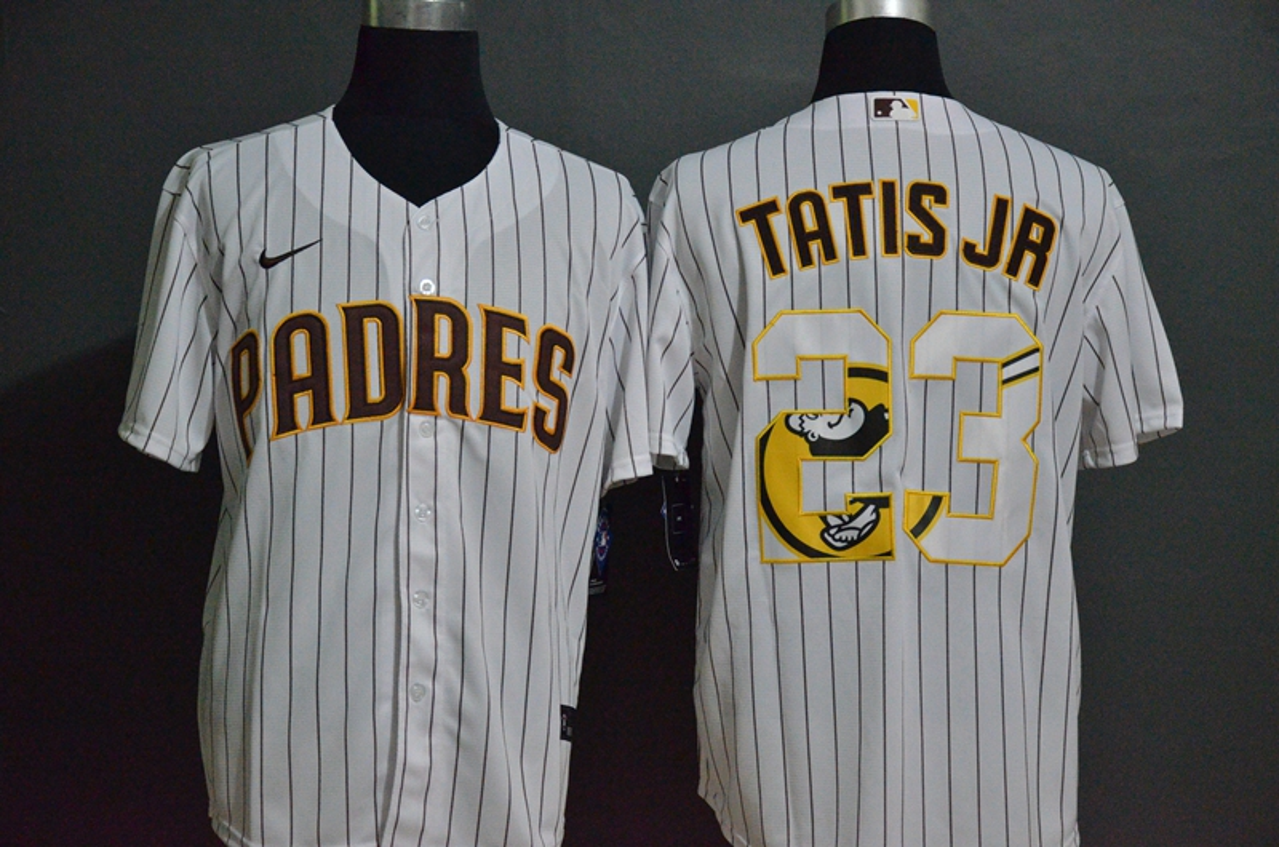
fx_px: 2766
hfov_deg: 26.0
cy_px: 424
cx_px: 640
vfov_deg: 17.4
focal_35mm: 78
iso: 4000
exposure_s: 1/100
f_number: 4.8
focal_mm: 52
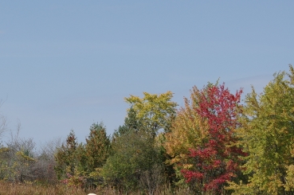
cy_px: 154
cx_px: -4
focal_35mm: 135
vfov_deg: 10.1
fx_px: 1101
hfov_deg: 14.9
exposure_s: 1/500
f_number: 7.1
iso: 100
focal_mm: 31
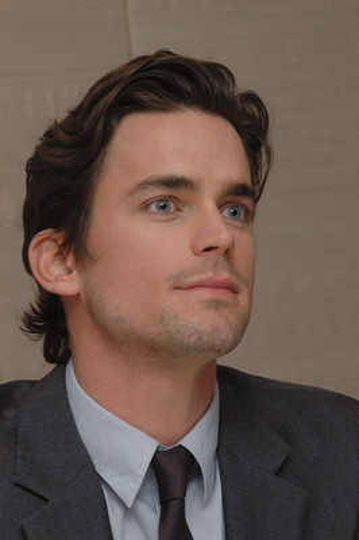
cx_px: 180
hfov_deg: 6.8
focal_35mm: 202
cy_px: 270
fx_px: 3034
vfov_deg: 10.2
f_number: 14
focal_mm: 135
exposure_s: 1/160
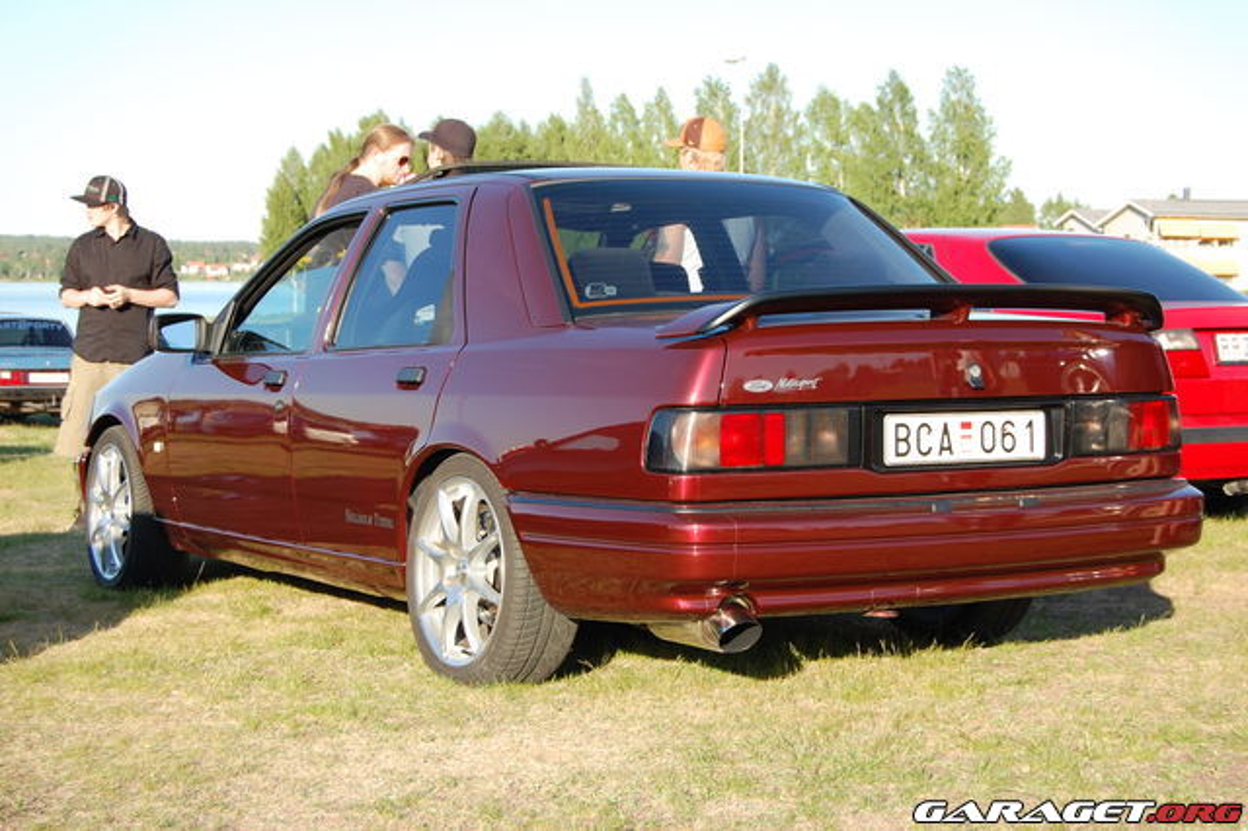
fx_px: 2183
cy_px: 416
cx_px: 624
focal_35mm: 63
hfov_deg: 31.9
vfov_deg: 21.5
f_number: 7.1
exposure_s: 1/200
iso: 200
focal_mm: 42
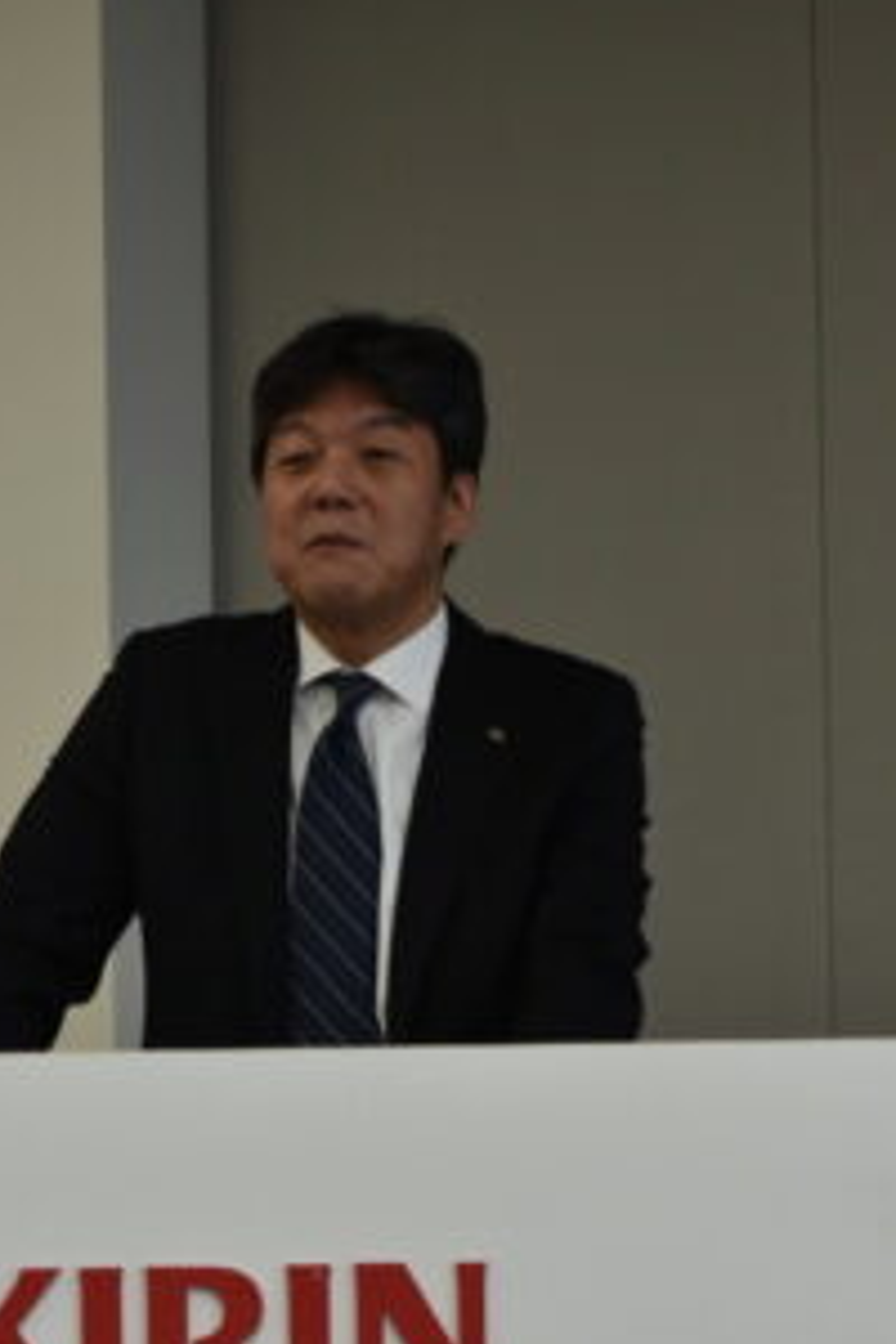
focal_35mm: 105
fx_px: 3920
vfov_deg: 19.3
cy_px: 1021
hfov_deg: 13.0
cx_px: 264
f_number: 7.1
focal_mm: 42
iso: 400
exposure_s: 1/200
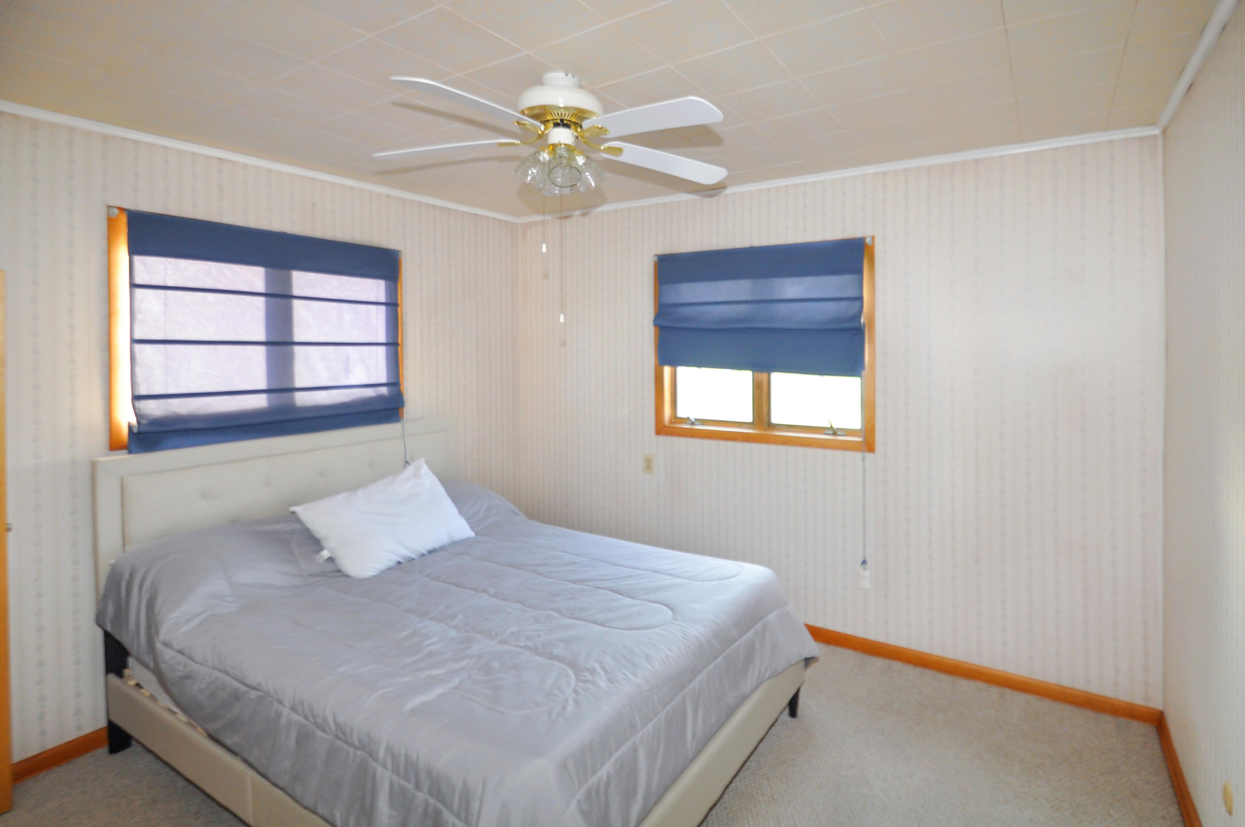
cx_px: 661
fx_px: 553
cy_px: 398
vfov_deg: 73.6
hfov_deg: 96.7
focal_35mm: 16
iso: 500
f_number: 4
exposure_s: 1/60
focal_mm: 10
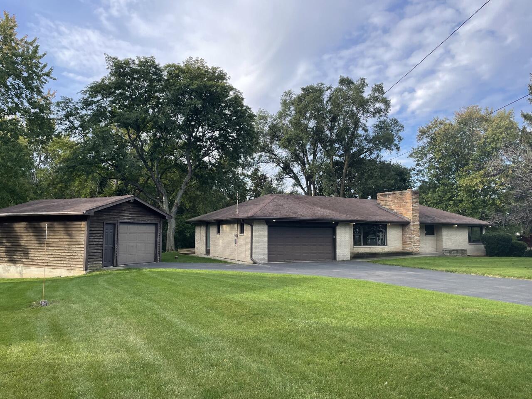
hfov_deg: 67.3
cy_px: 200
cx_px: 266
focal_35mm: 26
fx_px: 400
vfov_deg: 53.1
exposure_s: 1/831
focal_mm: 4.2
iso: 32
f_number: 1.6
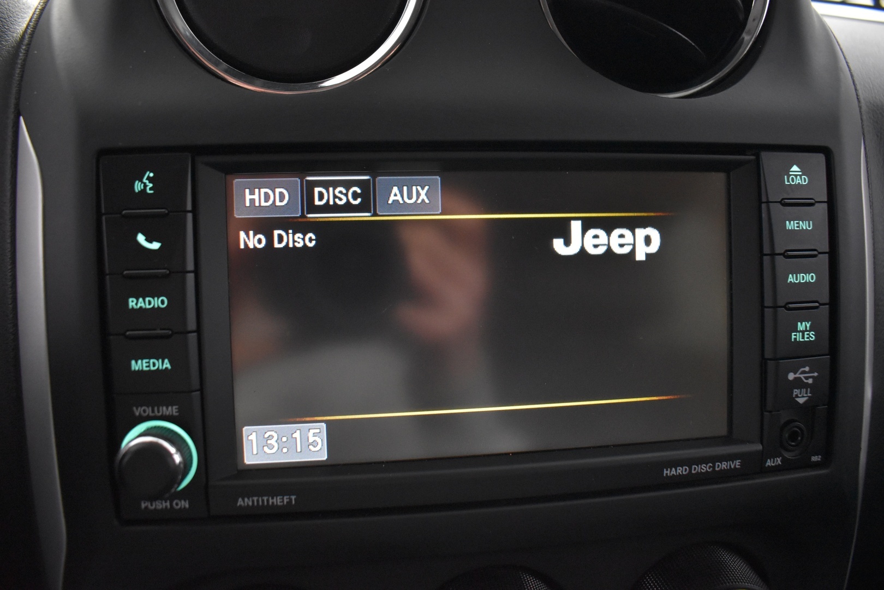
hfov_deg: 67.4
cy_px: 295
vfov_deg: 47.9
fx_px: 663
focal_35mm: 27
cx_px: 442
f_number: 3.5
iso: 3200
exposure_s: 1/30
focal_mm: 18
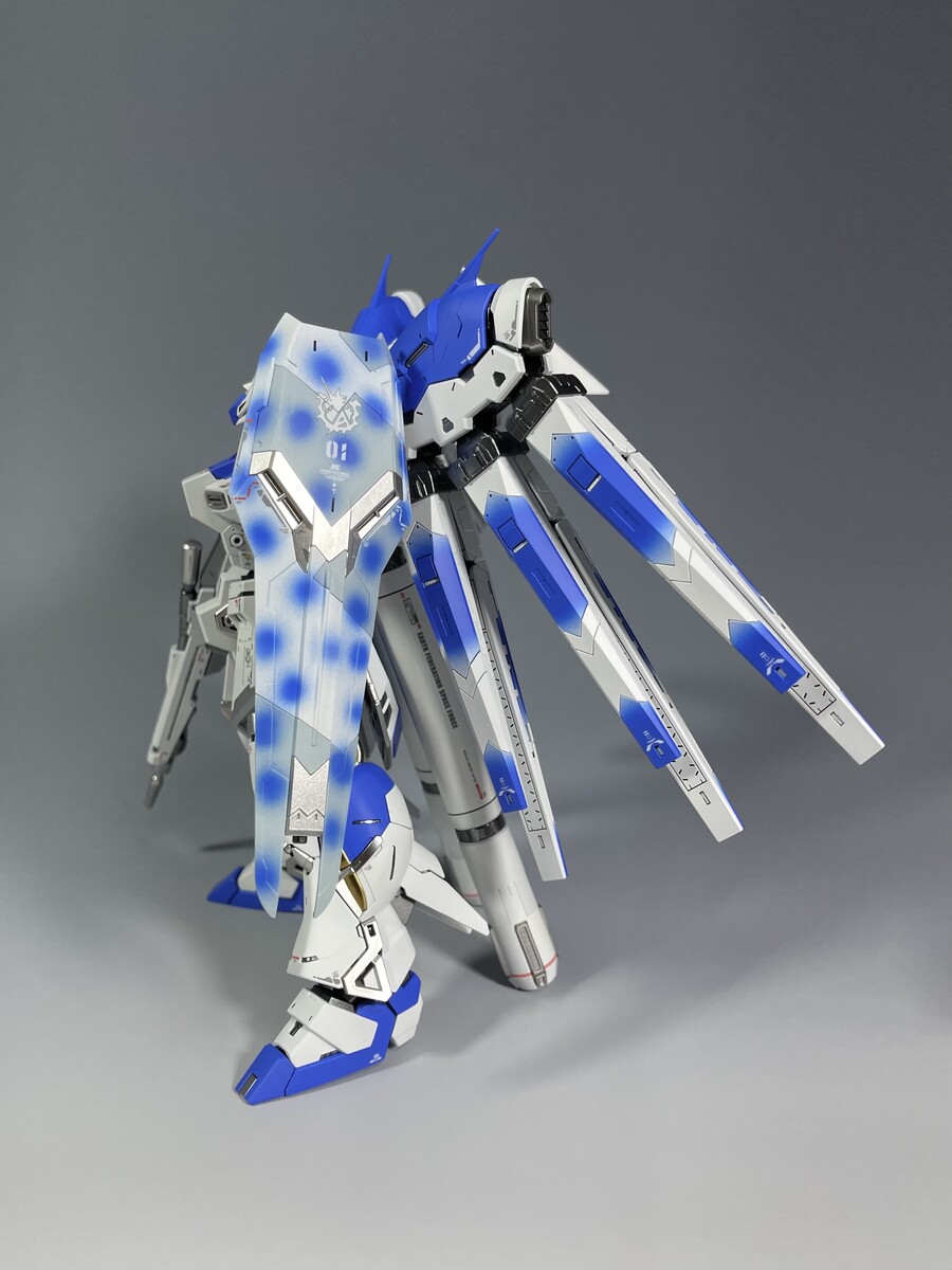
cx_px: 476
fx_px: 953
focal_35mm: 26
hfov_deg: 53.1
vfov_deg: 67.3
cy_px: 635
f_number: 1.6
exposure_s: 1/151
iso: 32
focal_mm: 5.1
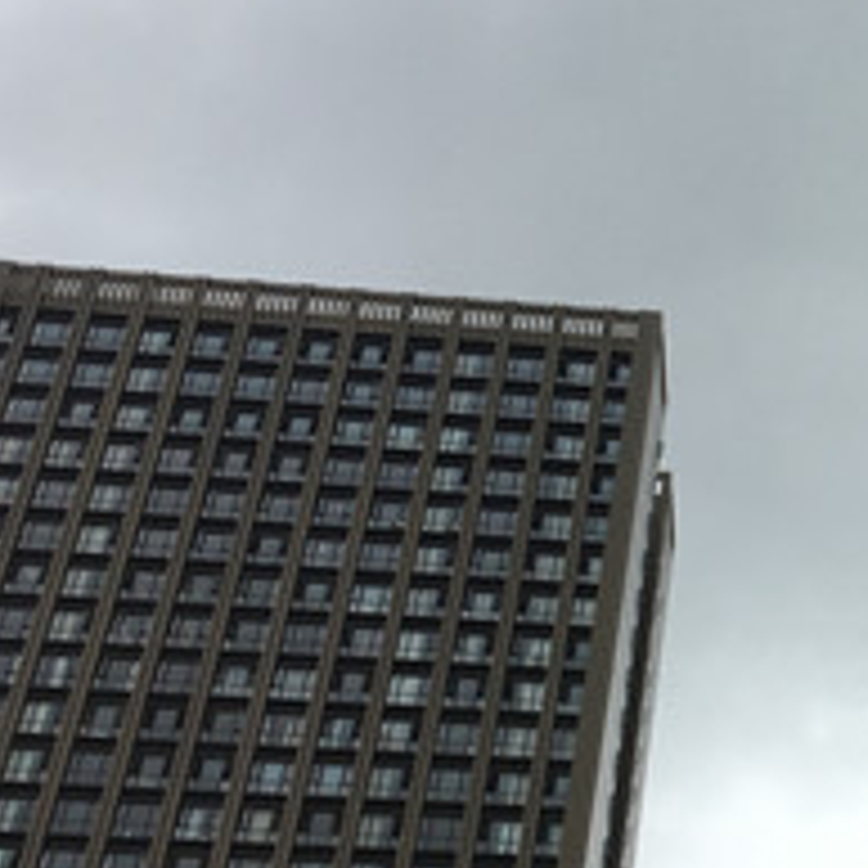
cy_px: 468
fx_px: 2071
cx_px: 1052
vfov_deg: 23.7
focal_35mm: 73
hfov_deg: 21.9
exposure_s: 1/1479
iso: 25
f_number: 2.2
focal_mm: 4.15
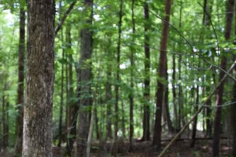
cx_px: 69
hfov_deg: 36.3
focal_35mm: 54
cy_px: 97
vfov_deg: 25.0
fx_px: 354
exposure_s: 1/80
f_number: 4.5
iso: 400
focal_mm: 24
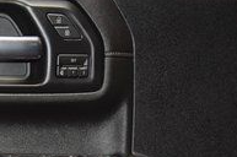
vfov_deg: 10.6
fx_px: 819
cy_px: 237
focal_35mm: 125
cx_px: -59
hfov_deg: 15.7
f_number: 3.8
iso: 2200
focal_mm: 25
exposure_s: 1/125
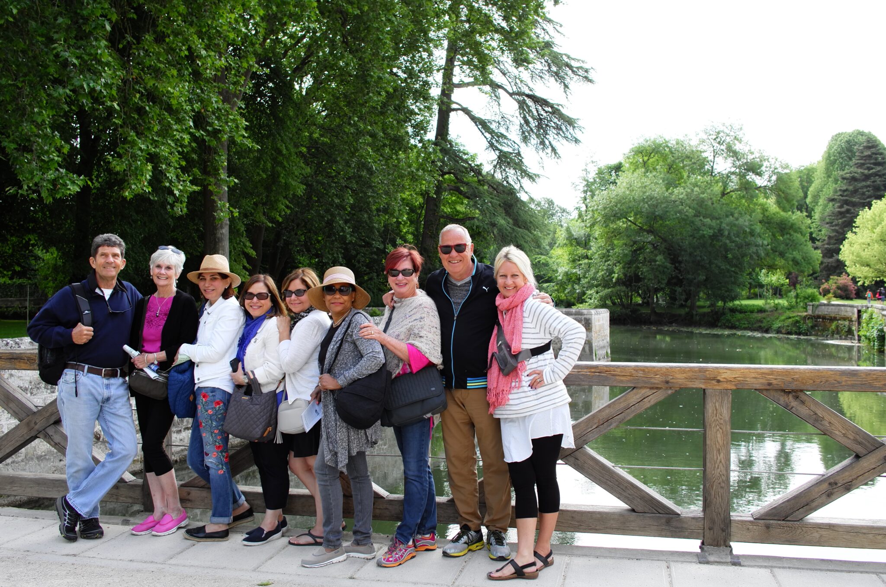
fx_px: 835
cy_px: 294
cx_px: 443
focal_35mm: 34
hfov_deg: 55.9
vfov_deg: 38.7
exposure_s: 1/250
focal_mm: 23
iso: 100
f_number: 4
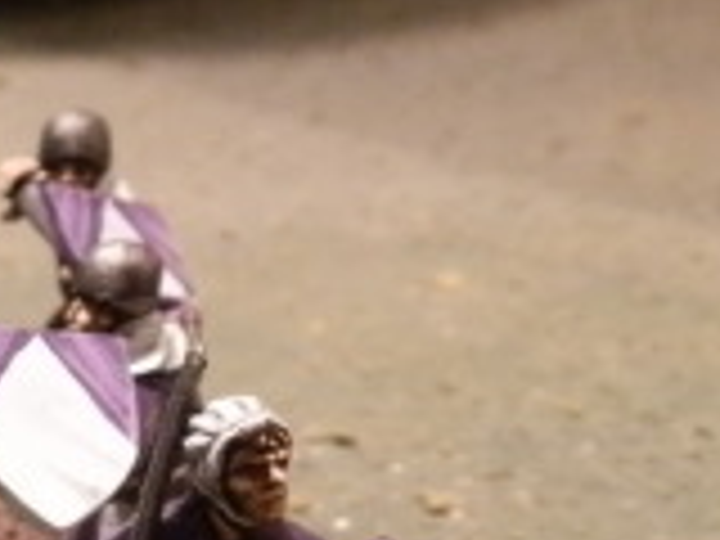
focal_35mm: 94
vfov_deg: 15.4
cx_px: -374
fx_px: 1955
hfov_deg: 18.4
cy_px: 536
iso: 400
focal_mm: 5
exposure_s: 1/50
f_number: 3.1
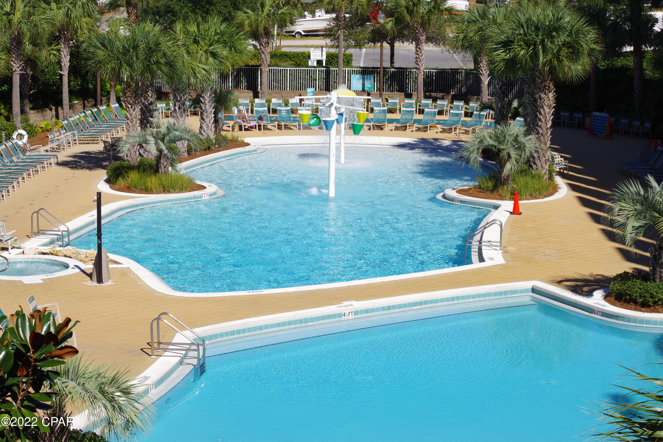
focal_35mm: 82
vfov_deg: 16.7
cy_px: 221
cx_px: 332
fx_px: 1510
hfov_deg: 24.8
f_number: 16
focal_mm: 55
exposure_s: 1/160
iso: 200
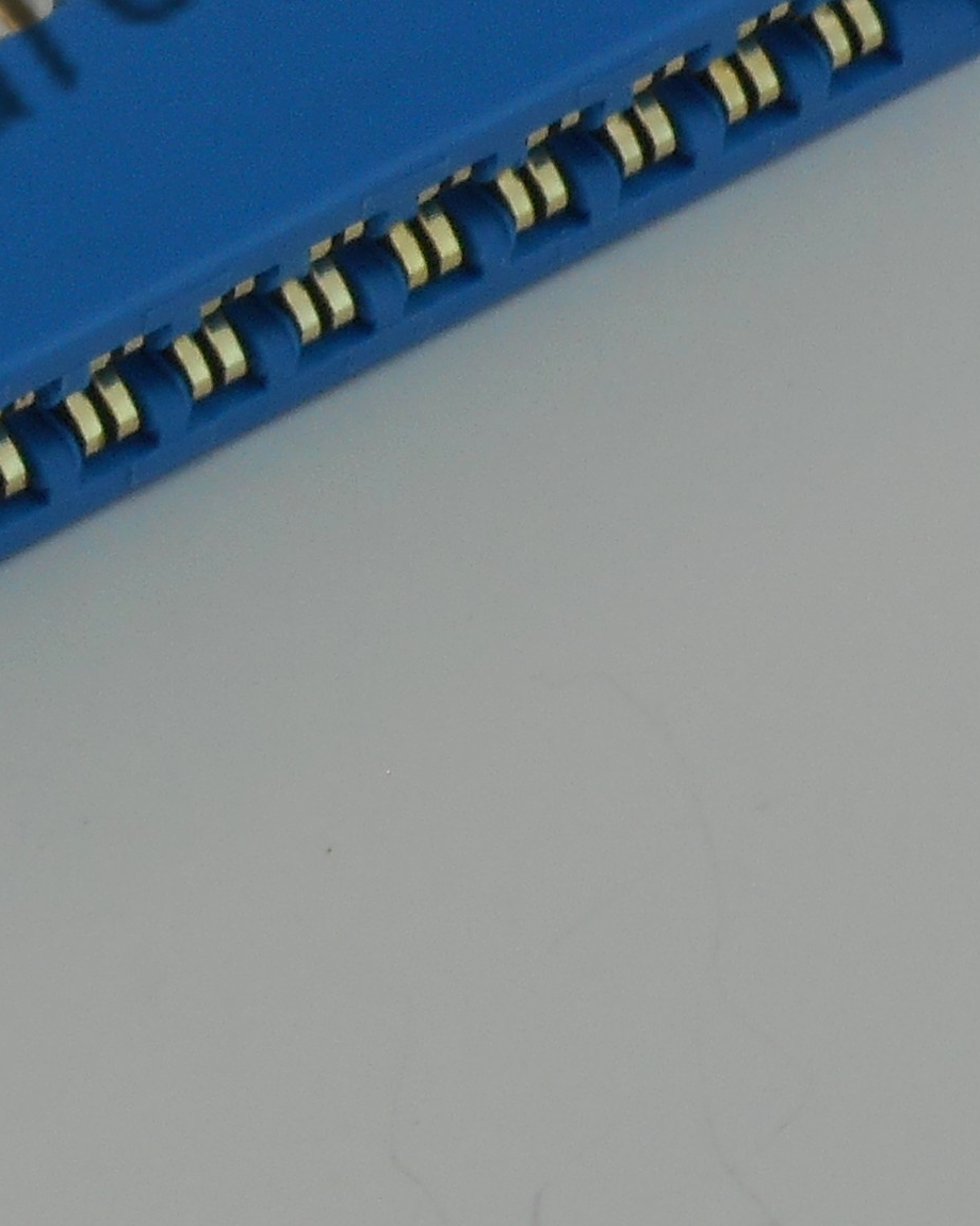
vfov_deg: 5.0
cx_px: -445
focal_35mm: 389
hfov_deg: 4.0
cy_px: 558
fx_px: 14111
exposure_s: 1/60
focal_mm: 15.9
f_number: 5.6
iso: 80
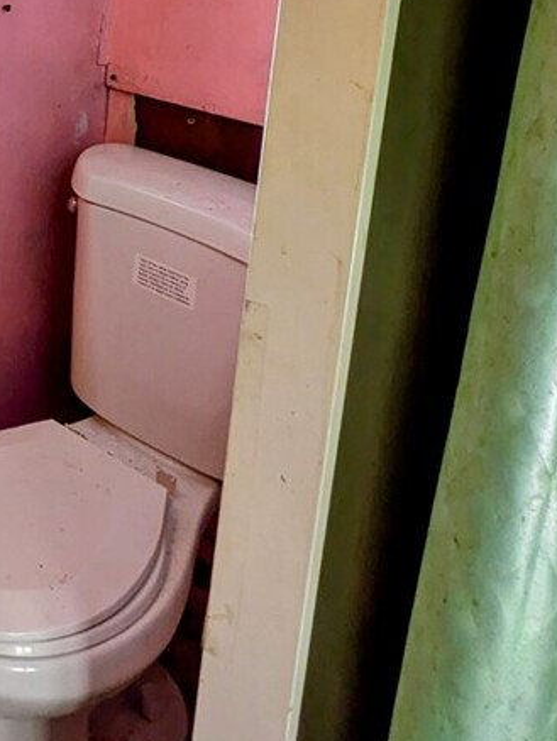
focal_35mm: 46
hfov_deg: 27.1
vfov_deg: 36.7
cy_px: -10
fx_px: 986
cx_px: -146
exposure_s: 1/60
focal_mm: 1.83
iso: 59
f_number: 2.2
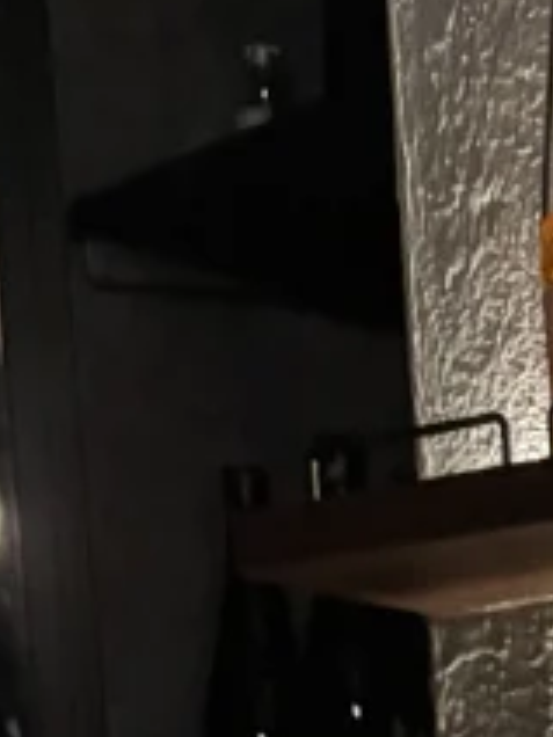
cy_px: 2326
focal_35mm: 177
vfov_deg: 8.8
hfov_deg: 7.8
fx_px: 3770
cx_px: 1332
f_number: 1.6
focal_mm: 5.96
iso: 640
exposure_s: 1/25
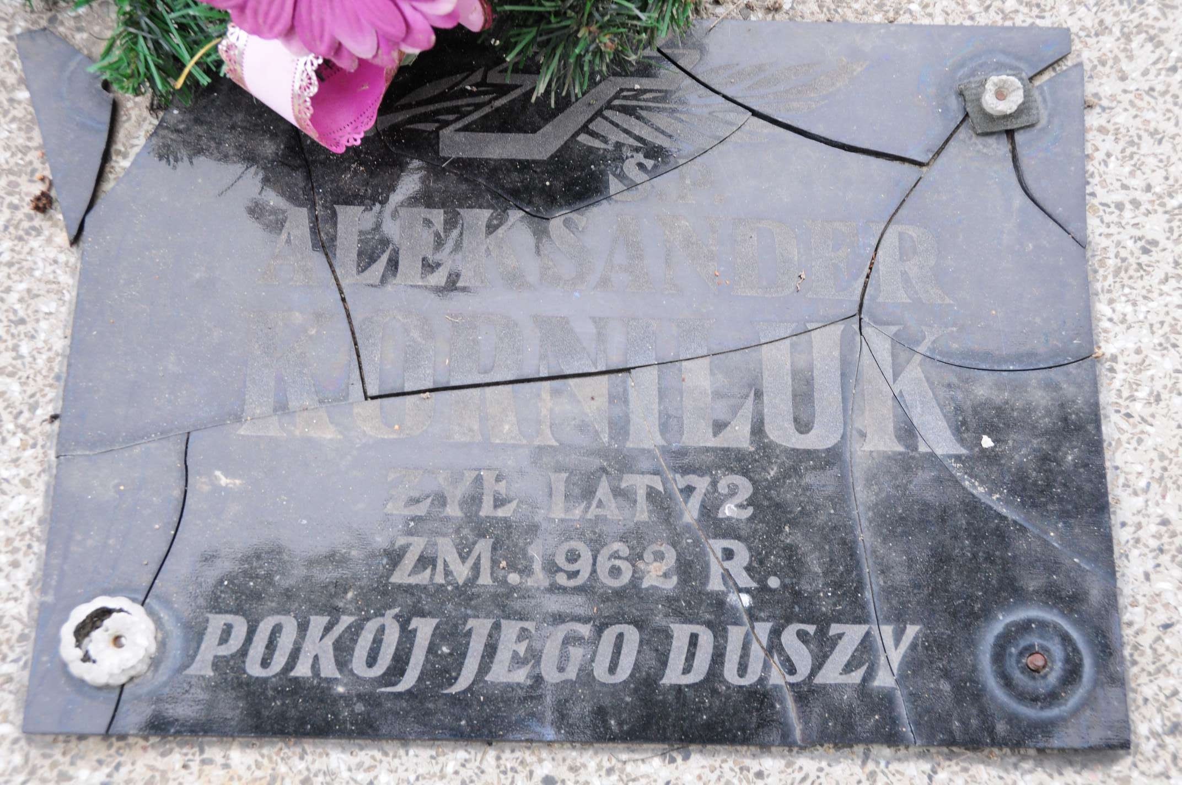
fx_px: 1672
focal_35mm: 51
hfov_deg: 38.9
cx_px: 591
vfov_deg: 26.4
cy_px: 392
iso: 640
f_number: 7.1
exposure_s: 1/125
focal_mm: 34
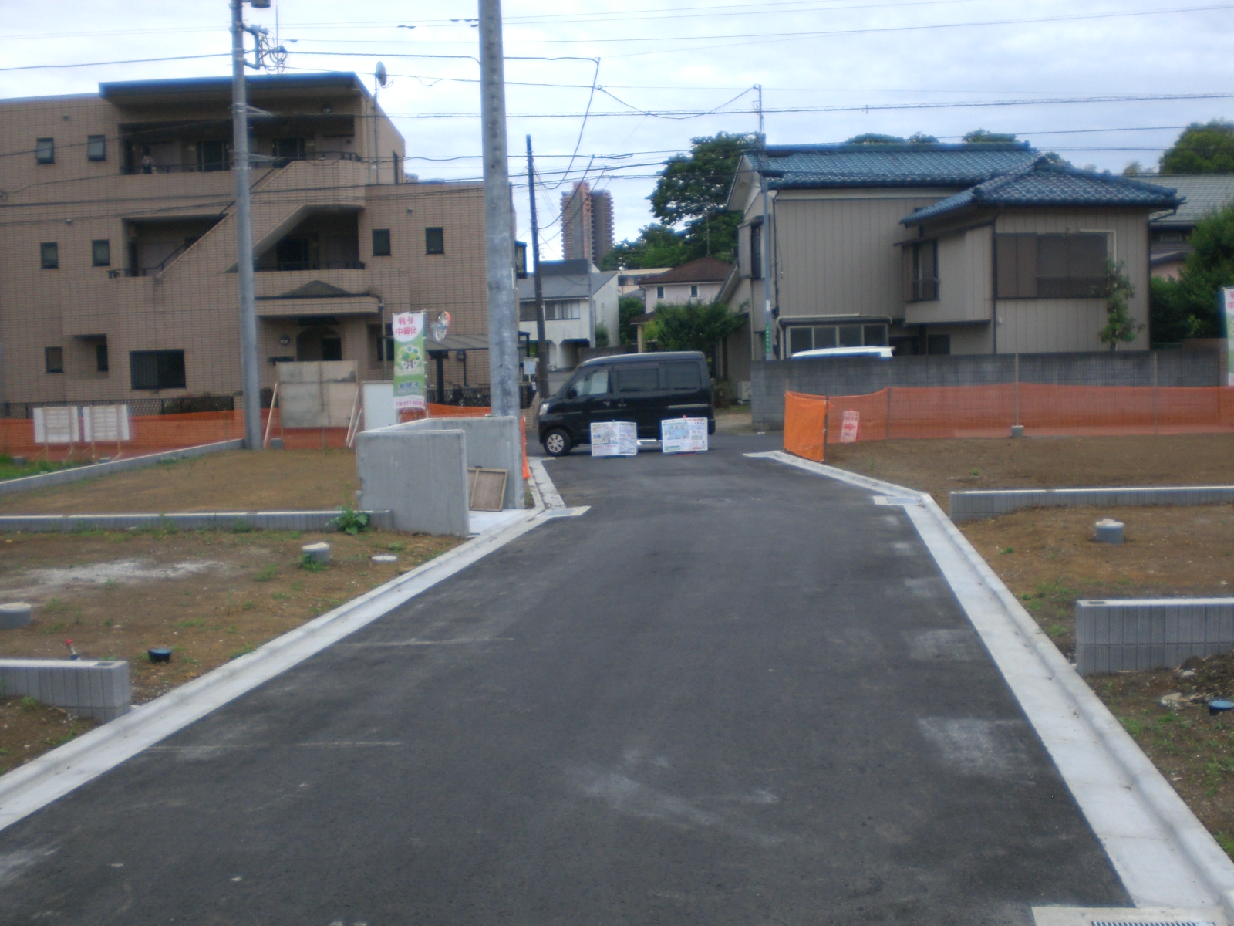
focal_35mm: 38
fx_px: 1355
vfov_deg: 37.7
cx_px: 617
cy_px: 463
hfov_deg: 49.0
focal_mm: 6.3
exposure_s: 1/100
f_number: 3.1
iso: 100
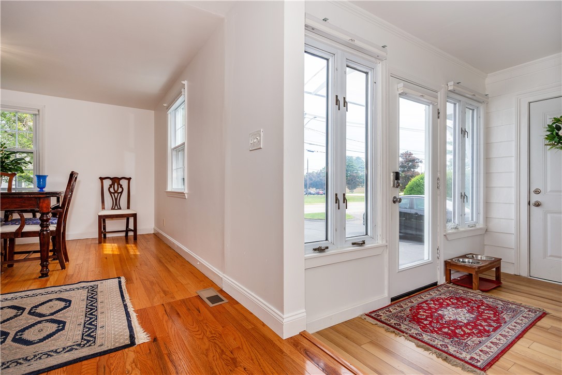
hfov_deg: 93.3
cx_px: 281
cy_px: 188
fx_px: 265
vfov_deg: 70.4
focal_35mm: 17
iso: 100
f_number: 6.3
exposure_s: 1/60
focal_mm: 17
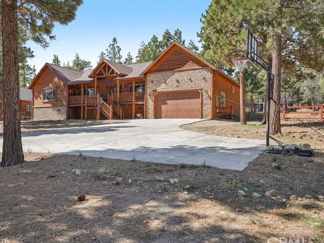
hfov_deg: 65.3
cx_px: 152
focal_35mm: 27
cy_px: 125
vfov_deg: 51.3
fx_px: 253
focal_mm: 24
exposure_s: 1/350
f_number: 8
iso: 400
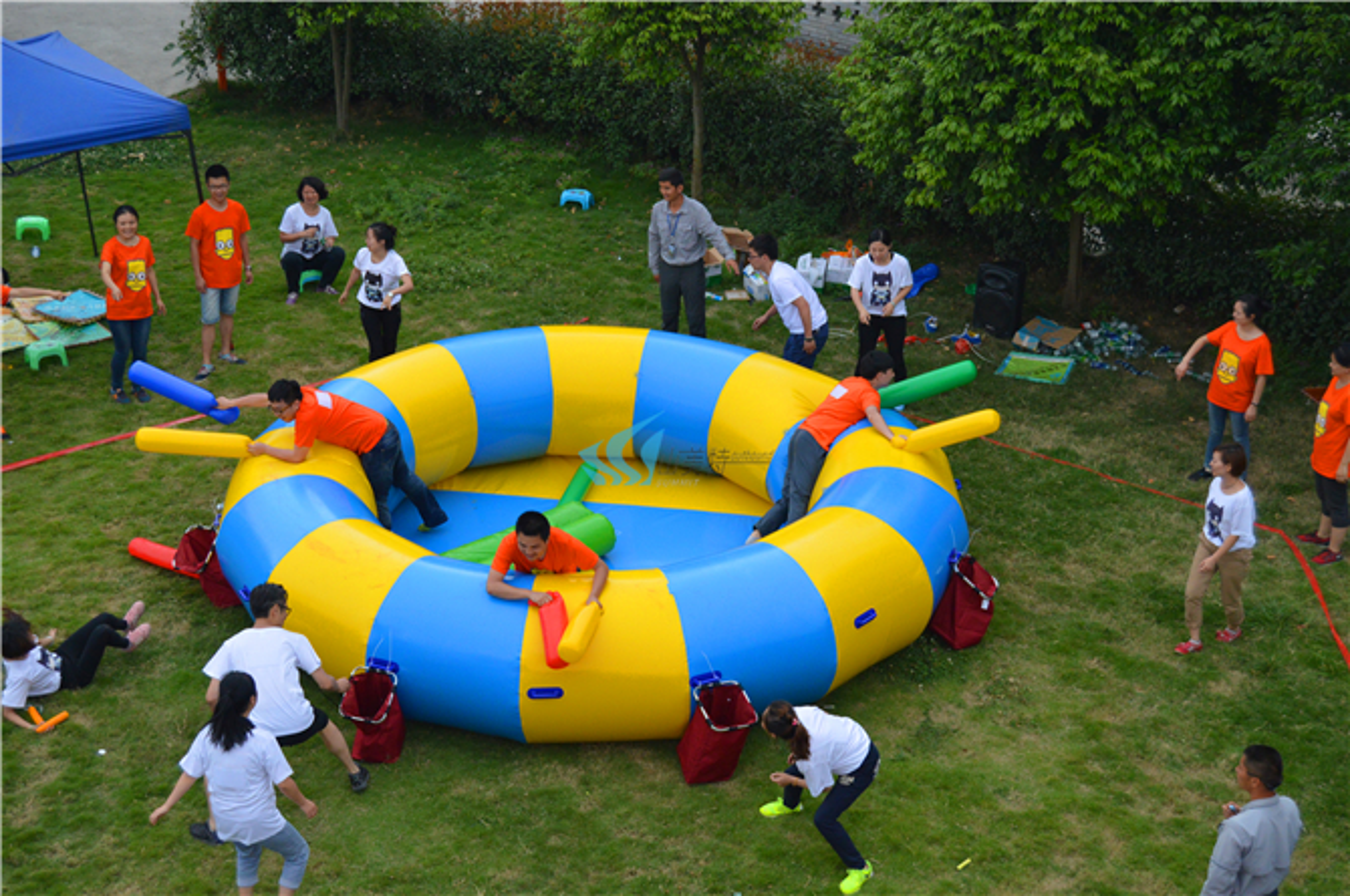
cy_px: 448
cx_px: 675
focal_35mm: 57
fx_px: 2135
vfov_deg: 23.7
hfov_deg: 35.1
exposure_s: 1/800
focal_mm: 38
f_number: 5.6
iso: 800
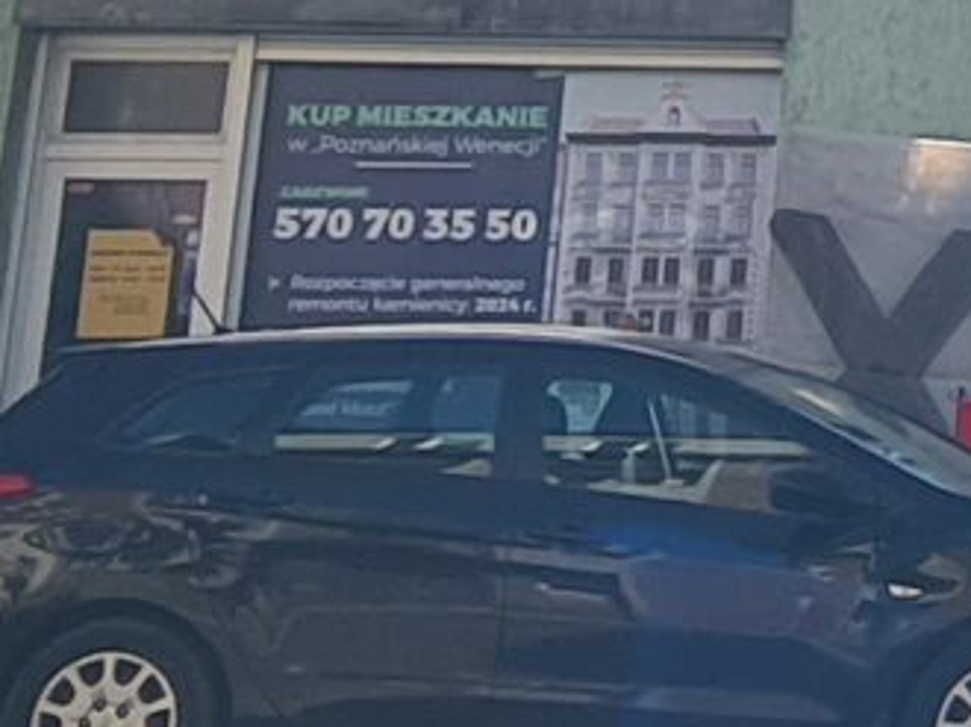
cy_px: -341
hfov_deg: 16.1
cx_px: 1813
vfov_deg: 13.8
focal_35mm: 101
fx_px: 2831
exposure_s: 1/1544
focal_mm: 2.2
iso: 50
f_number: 2.2
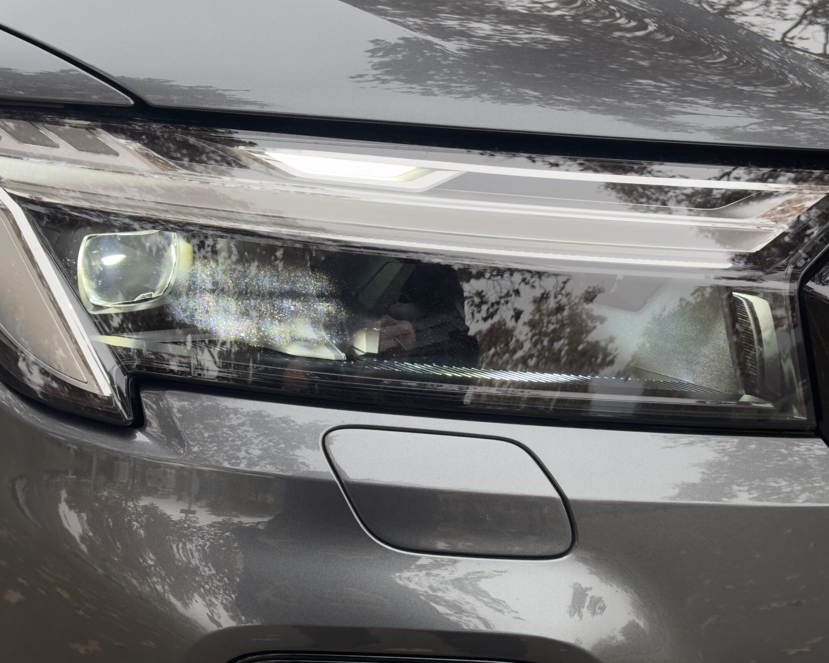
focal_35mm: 56
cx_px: 417
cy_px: 309
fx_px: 1374
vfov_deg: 27.1
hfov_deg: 33.6
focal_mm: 6.86
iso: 64
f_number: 1.78
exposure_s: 1/345
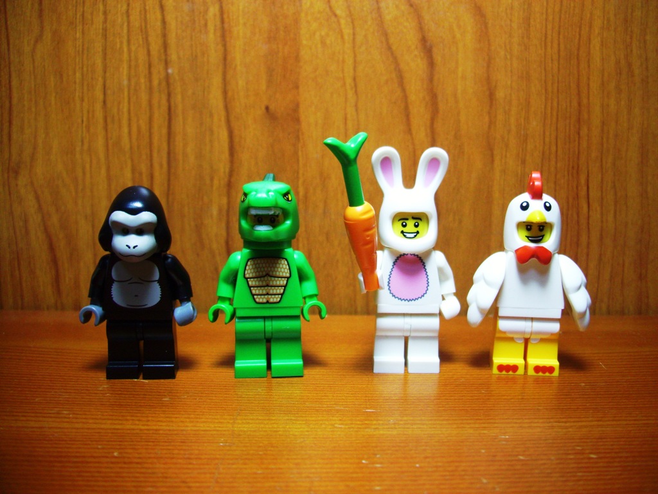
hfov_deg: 56.8
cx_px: 329
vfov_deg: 44.2
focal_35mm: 32
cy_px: 247
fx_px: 608
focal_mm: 5.7
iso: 125
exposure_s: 1/30
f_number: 2.9
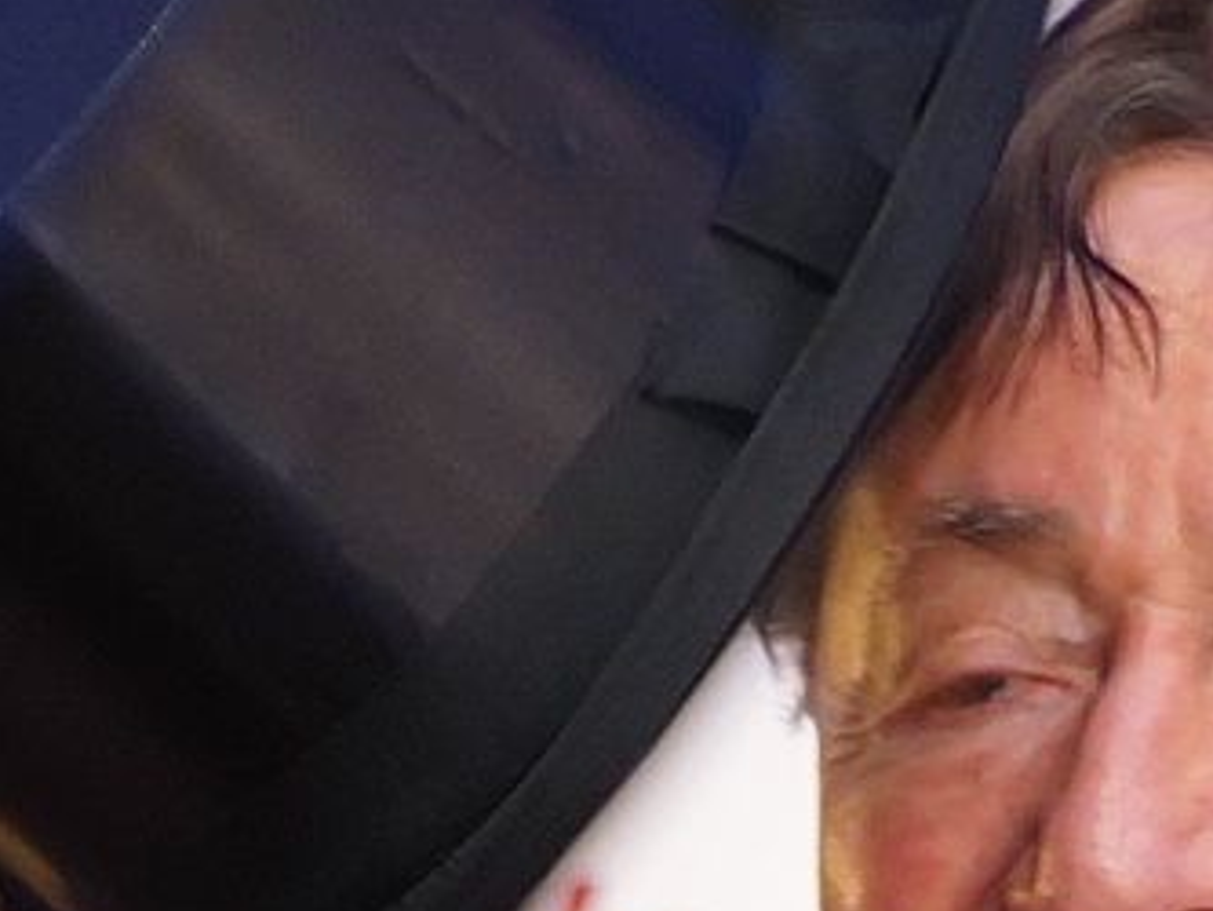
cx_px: -415
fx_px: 10937
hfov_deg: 6.3
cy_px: 2154
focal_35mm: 312
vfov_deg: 4.7
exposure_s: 1/60
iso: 1600
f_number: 4
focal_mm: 36
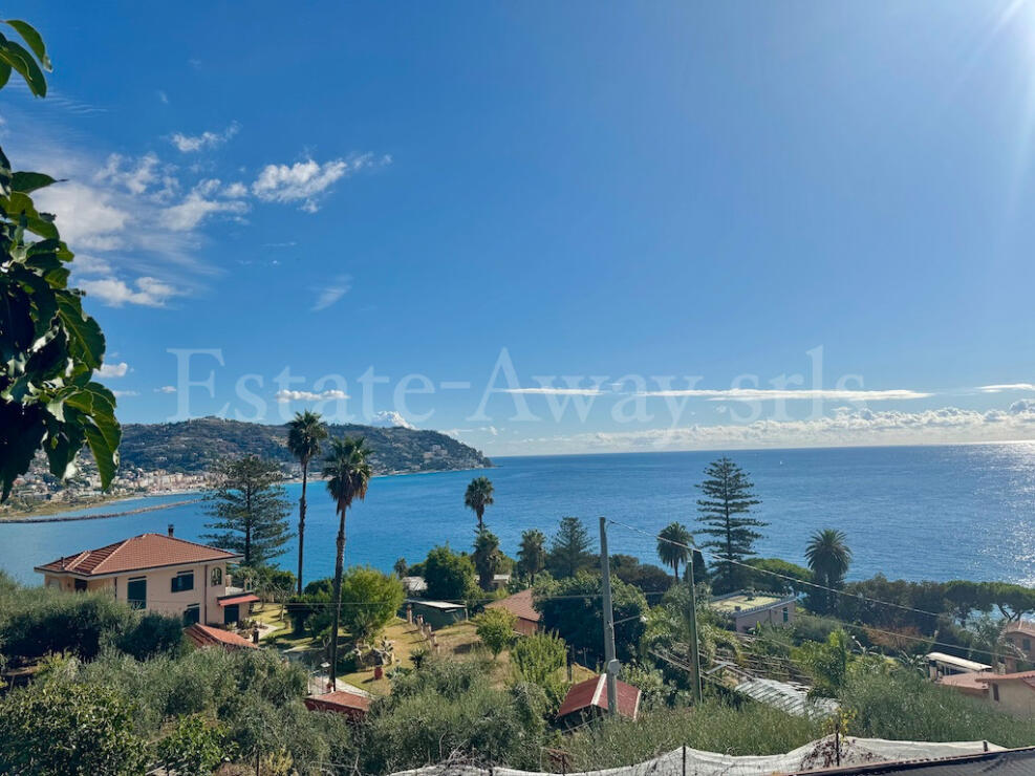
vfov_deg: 56.8
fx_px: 718
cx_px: 518
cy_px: 388
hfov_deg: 71.6
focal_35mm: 24
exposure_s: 1/12346
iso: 80
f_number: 1.78
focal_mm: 6.76
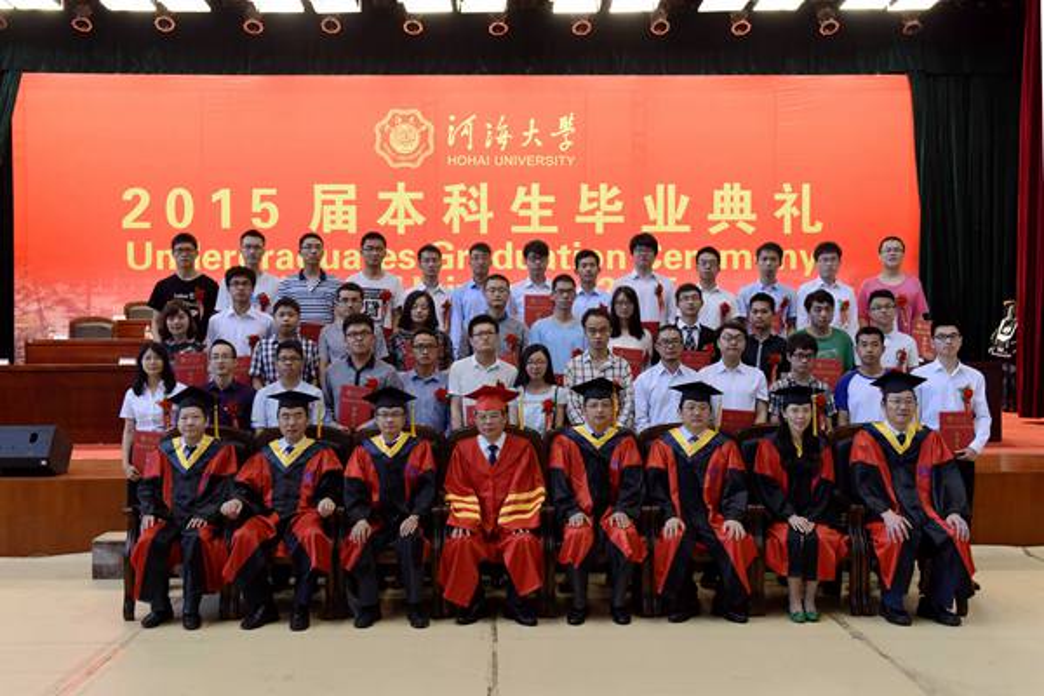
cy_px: 348
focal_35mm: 36
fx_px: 1044
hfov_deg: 53.1
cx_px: 522
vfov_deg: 36.9
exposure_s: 1/100
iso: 1600
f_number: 5.6
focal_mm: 36
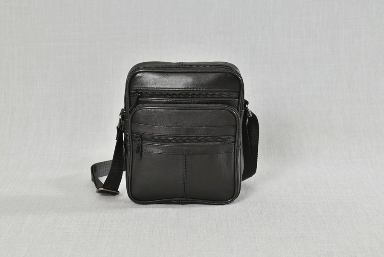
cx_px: 192
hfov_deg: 24.6
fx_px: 881
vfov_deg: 16.6
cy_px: 128
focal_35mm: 82
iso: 100
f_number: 6.3
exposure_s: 1/3
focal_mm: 55
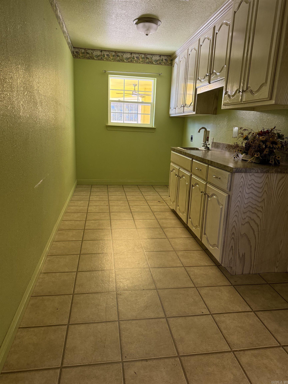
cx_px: 144
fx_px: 266
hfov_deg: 56.8
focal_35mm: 24
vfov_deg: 71.6
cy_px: 192
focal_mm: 6.76
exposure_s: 1/120
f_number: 1.78
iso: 400
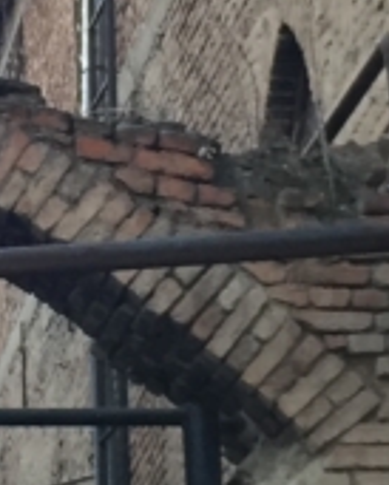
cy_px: 52
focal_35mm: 189
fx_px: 2718
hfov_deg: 8.1
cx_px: -88
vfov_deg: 10.2
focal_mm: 4.15
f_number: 2.2
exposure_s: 1/33
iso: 100
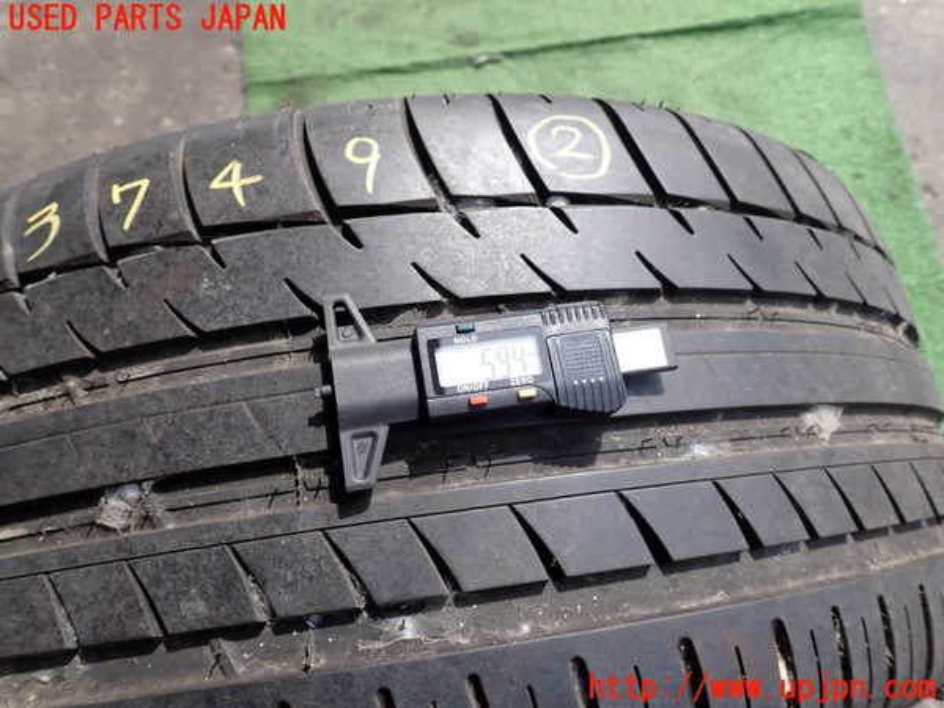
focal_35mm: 25
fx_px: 682
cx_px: 472
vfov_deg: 54.9
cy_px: 354
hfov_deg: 69.4
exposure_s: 1/500
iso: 100
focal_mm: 4.5
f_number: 2.8
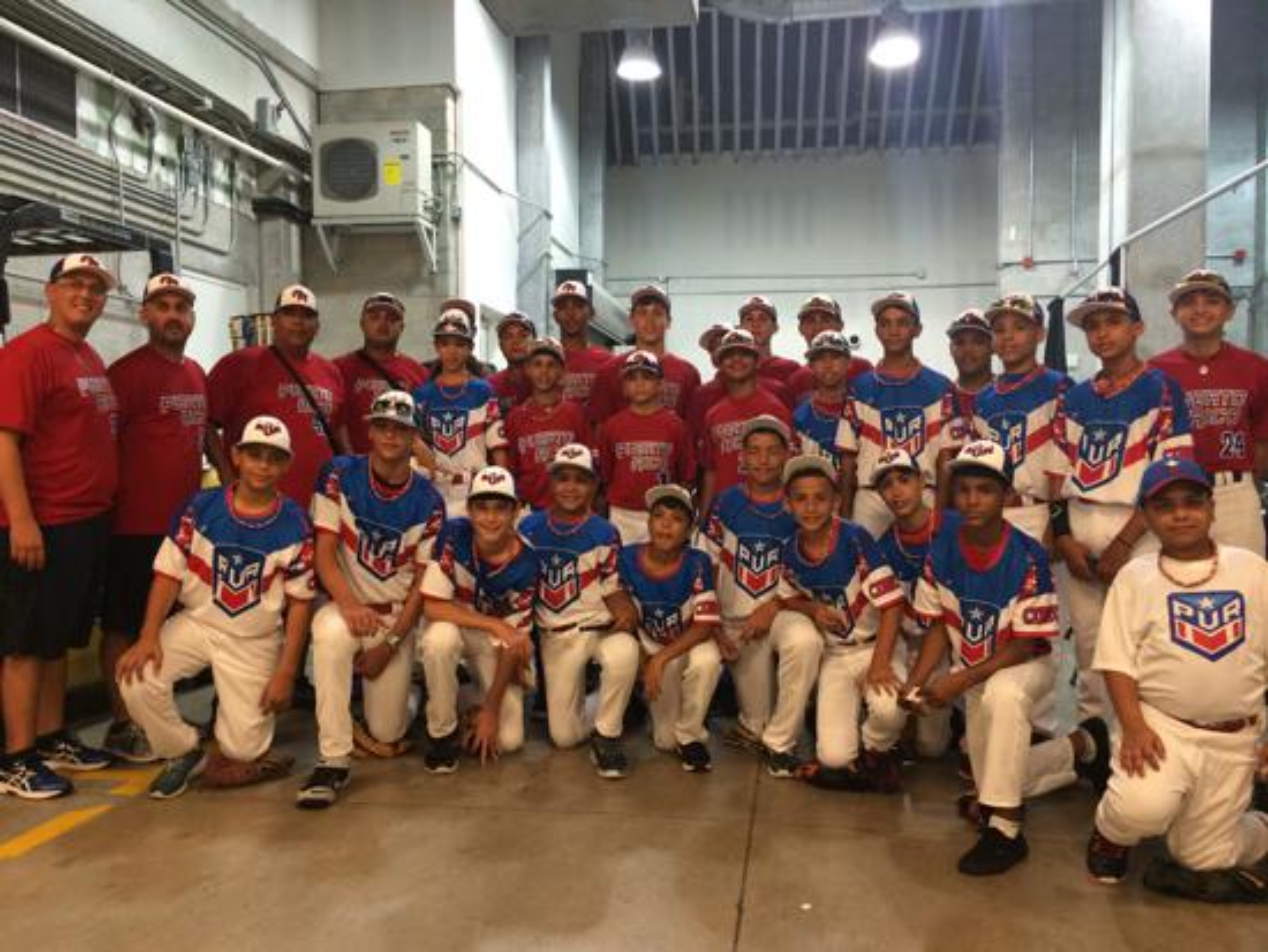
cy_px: 476
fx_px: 1063
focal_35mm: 29
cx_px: 634
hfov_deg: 61.6
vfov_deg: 48.3
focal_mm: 4.15
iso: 125
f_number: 2.2
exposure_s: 1/30
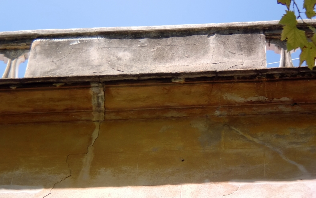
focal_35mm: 116
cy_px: 104
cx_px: 158
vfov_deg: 11.3
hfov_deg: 18.0
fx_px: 999
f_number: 5.9
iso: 64
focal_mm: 18.9
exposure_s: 1/100
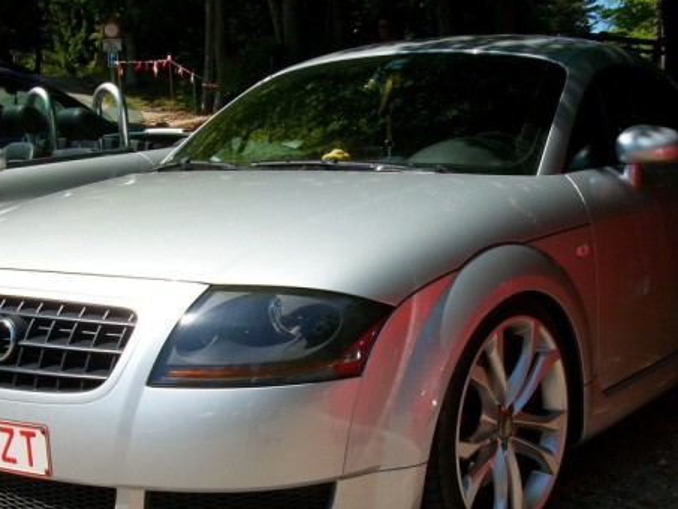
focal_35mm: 60
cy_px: 385
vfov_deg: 24.2
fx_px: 1175
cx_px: 392
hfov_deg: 32.1
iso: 80
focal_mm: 5.7
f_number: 5.5
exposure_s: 1/311
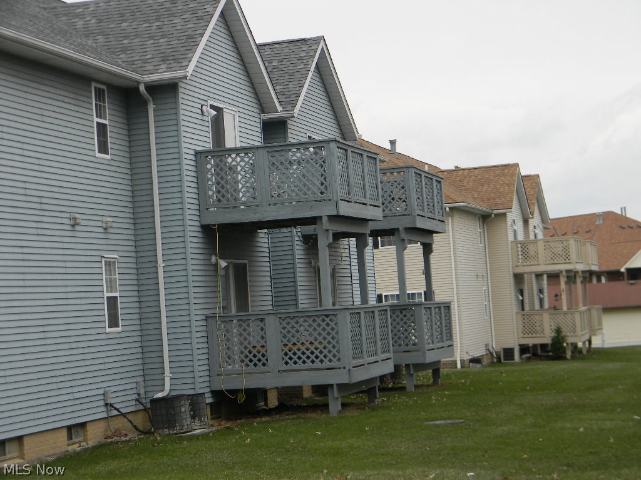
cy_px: 240
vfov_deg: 17.8
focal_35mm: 83
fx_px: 1537
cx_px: 320
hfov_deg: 23.6
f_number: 4.5
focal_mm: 15.1
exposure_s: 1/204
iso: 80
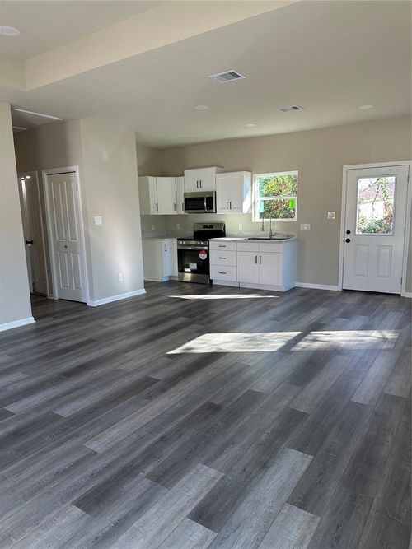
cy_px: 274
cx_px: 206
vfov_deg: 71.6
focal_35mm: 24
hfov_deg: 56.8
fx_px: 381
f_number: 1.78
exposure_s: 1/124
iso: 64
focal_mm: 6.86
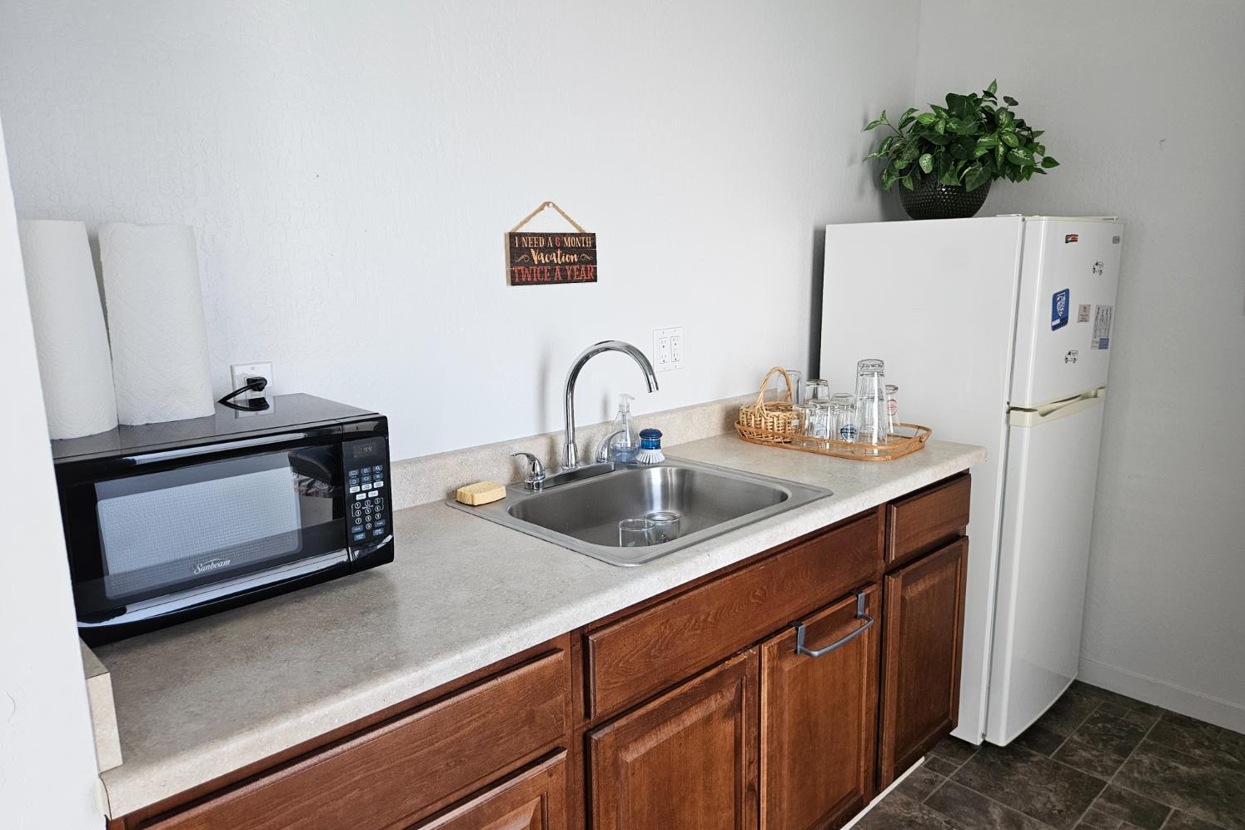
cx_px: 624
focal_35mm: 24
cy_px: 407
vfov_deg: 53.1
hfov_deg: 73.7
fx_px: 830
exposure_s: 1/207
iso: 160
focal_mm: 5.4
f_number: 1.8
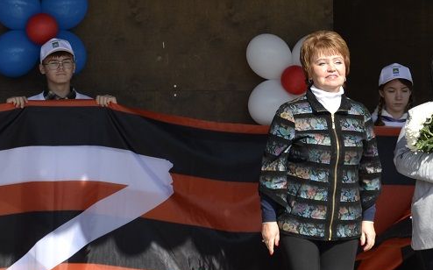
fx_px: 2264
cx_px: 368
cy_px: 123
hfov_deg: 10.9
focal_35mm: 192
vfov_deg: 6.8
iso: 100
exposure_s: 1/200
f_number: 8
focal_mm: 62
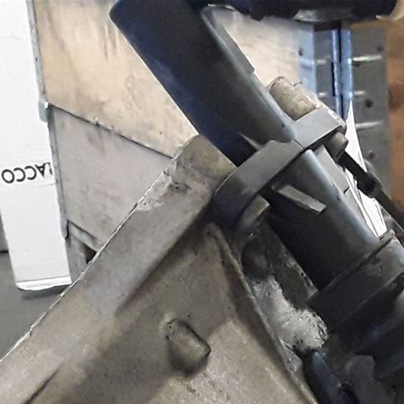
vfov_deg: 15.0
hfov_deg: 16.4
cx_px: 268
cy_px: 648
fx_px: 1400
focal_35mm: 106
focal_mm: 2.91
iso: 250
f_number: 1.9
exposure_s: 1/50
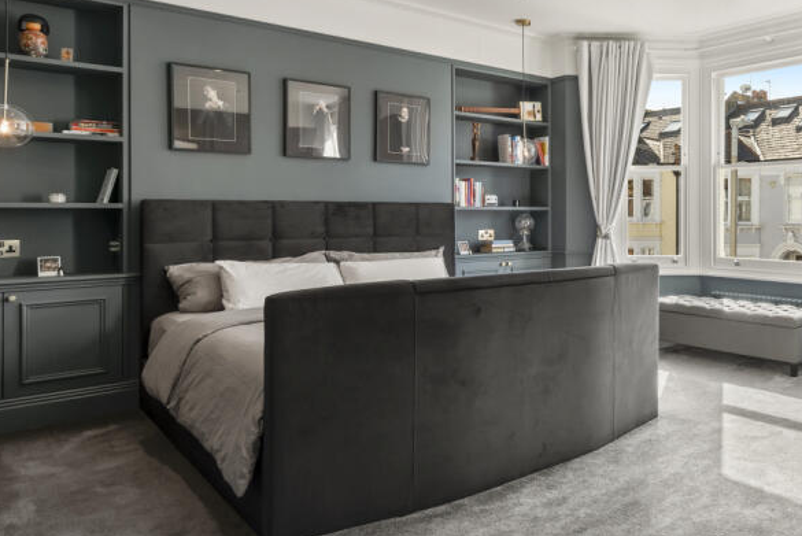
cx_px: 640
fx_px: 624
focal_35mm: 28
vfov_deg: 46.2
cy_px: 208
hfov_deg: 60.3
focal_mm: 16
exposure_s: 1/13
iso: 180
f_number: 10
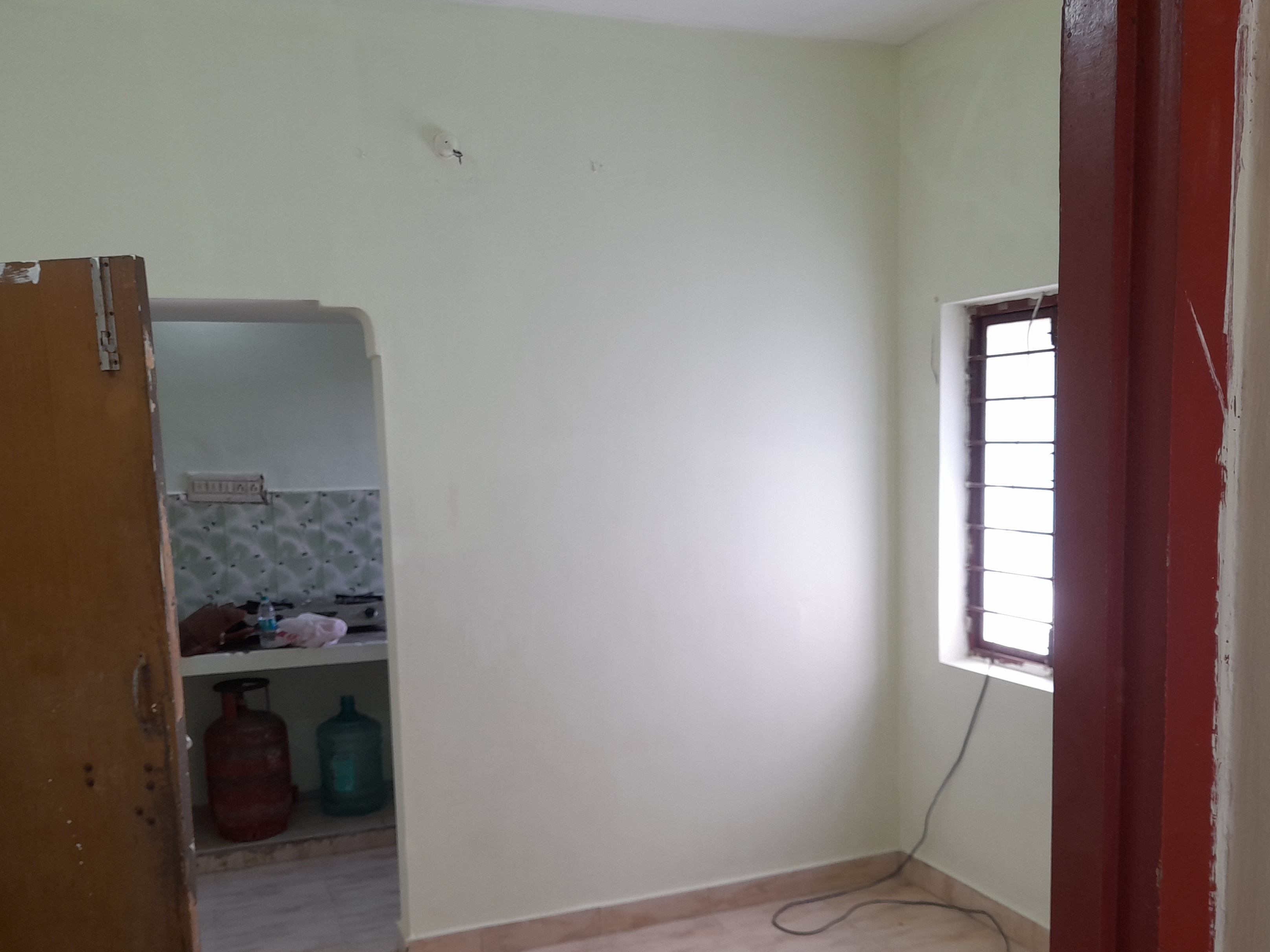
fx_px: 1137
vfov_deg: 45.2
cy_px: 563
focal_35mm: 31
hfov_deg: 58.3
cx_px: 655
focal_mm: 4.6
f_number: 2
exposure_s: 1/50
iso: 50
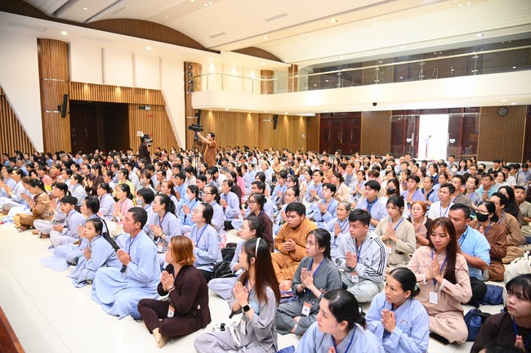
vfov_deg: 53.0
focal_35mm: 24
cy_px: 176
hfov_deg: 73.8
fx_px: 354
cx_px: 266
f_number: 4
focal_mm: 24
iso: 6400
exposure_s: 1/160
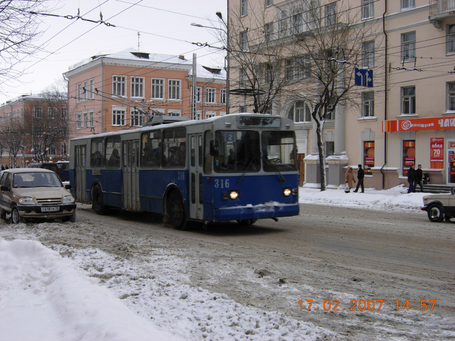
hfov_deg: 39.7
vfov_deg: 30.3
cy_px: 170
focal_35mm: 48
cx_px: 228
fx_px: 631
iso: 50
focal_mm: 10.1
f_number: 4.3
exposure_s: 1/121
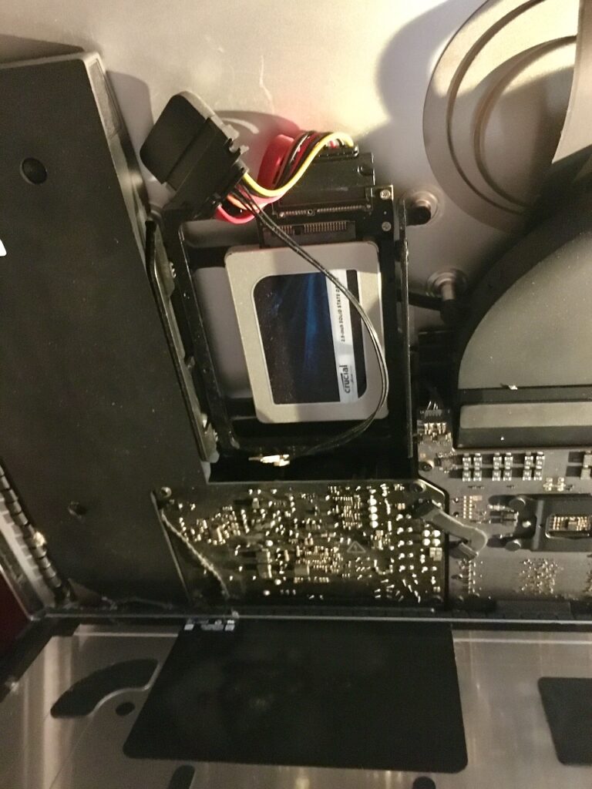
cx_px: 296
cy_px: 394
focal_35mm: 29
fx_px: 661
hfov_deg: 48.2
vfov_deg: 61.7
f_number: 2.2
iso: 1600
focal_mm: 4.15
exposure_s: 1/17
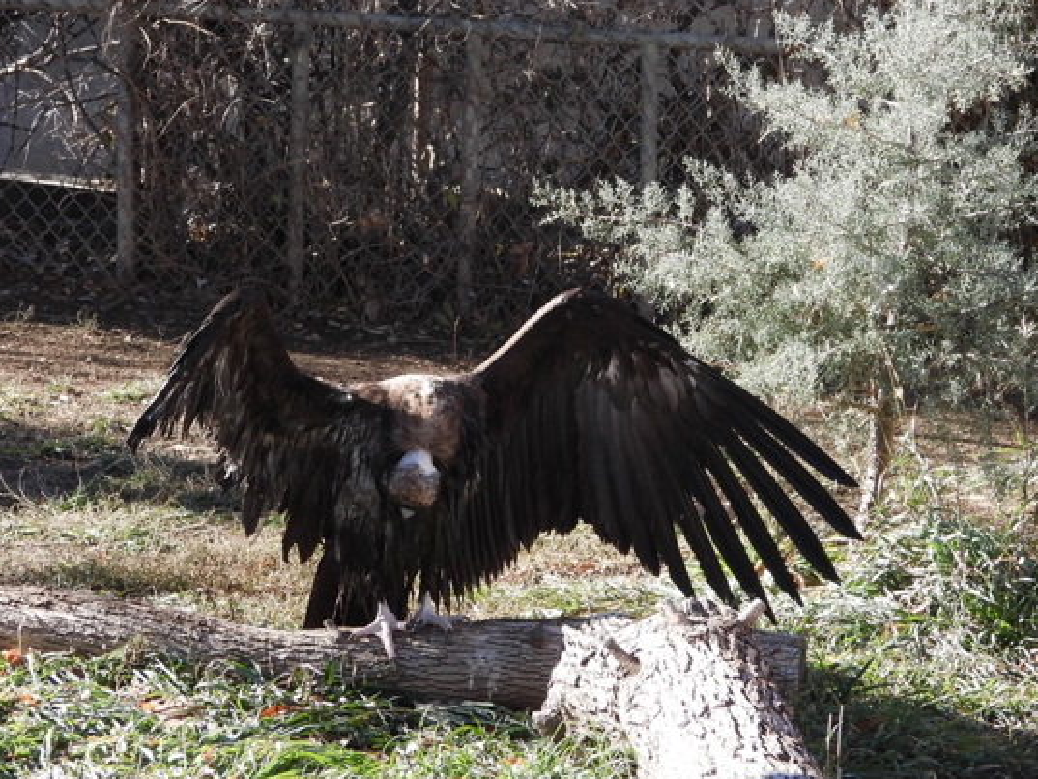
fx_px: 6478
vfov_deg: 6.9
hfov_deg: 9.2
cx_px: 495
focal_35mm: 216
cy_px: 404
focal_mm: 26.1
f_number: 4
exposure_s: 1/200
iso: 100
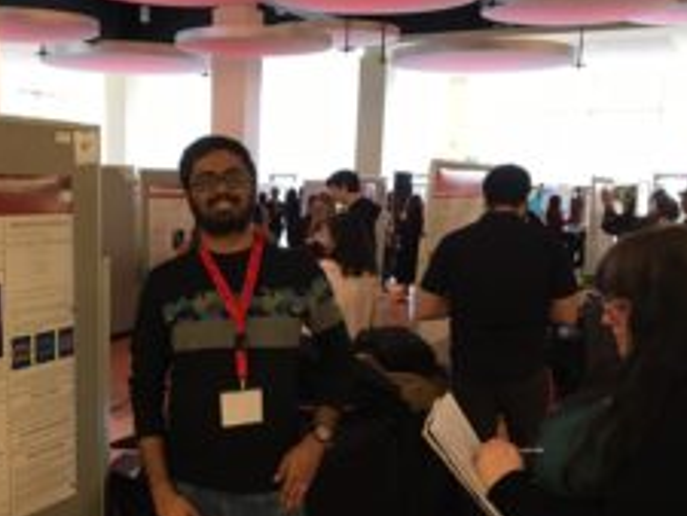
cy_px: 383
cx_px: 195
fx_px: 1013
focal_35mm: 51
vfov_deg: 28.2
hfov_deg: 36.8
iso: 160
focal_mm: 4.15
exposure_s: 1/30
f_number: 2.2
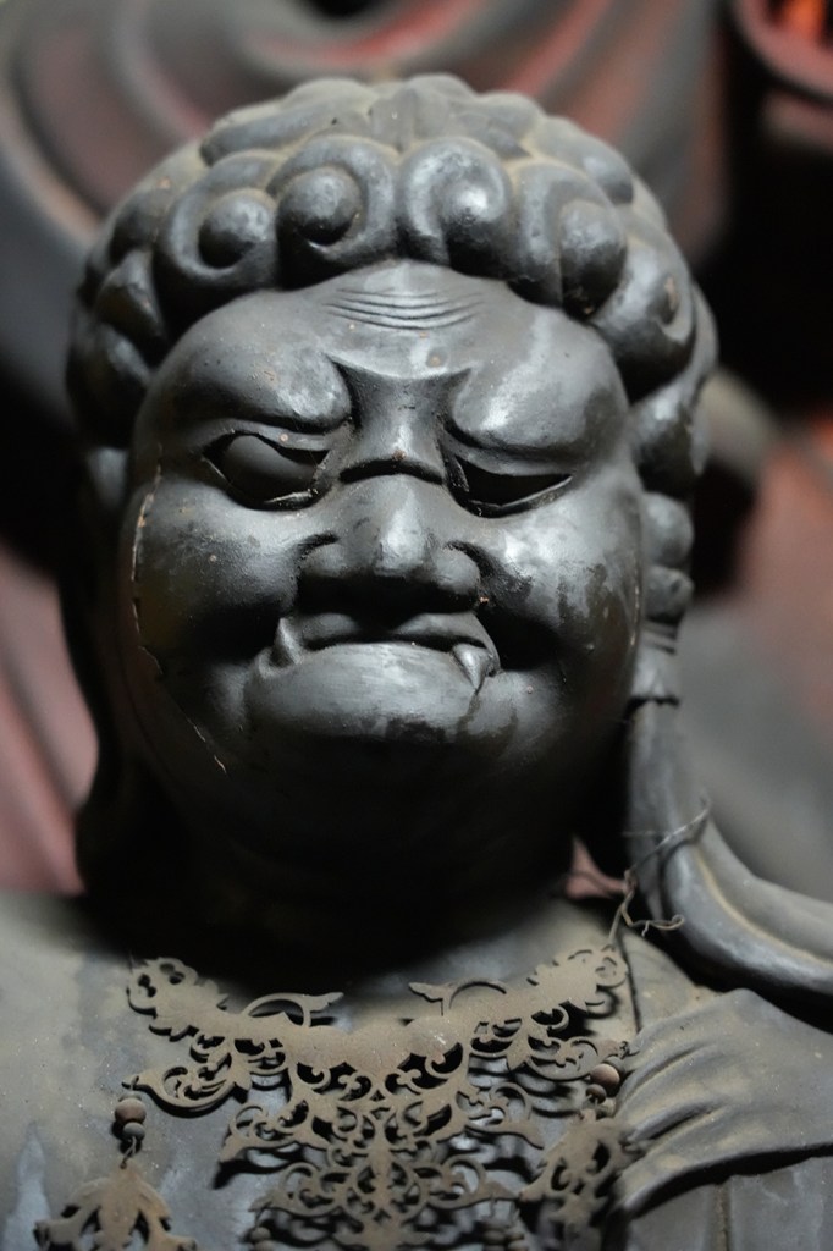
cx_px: 416
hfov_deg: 13.0
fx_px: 3647
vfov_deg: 19.5
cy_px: 626
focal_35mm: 105
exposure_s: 1/25
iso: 12800
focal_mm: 105
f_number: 4
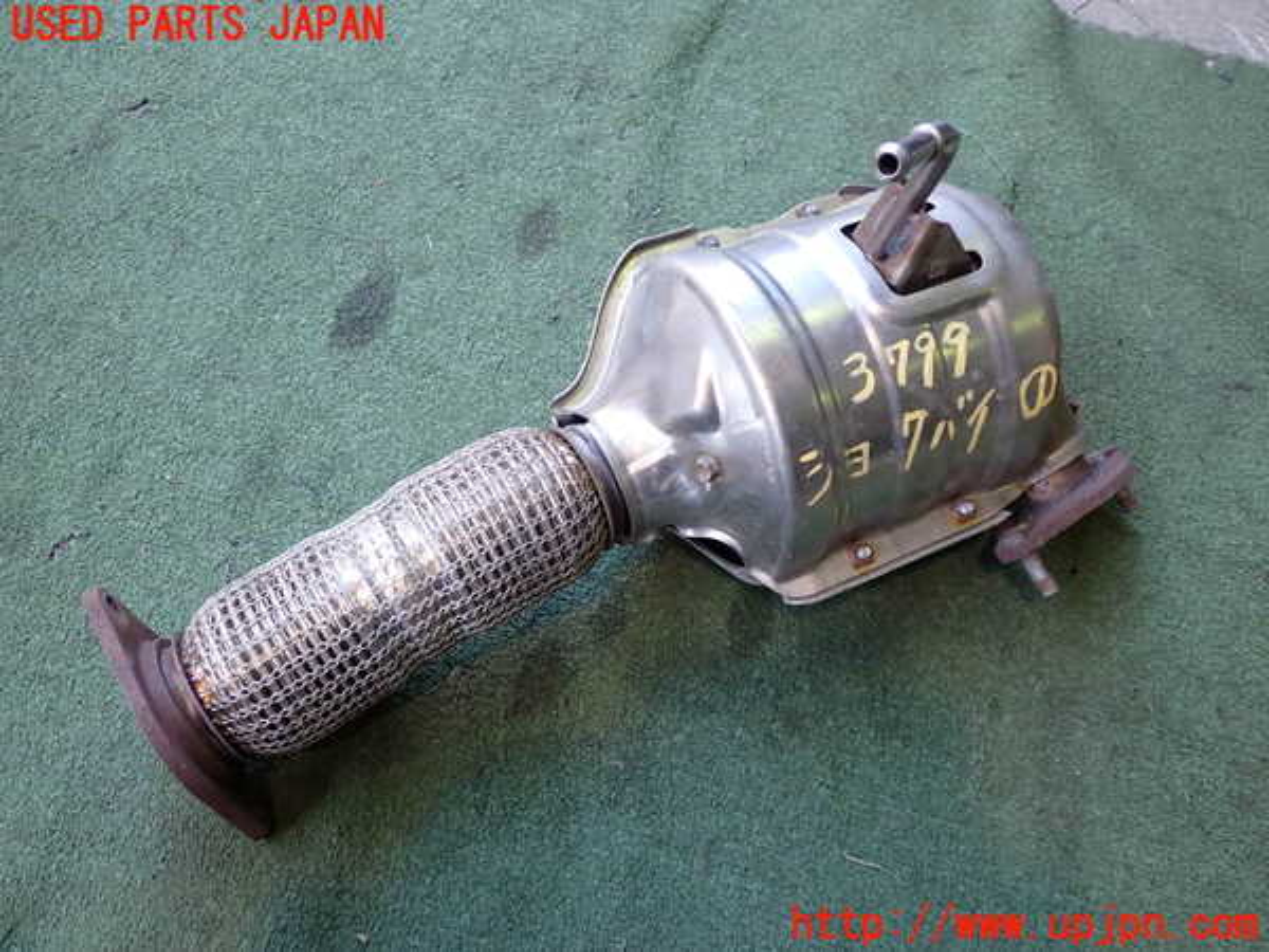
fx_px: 1100
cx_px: 634
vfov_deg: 46.8
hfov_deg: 60.0
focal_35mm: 30
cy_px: 476
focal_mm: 5.4
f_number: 2.3
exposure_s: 1/60
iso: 200
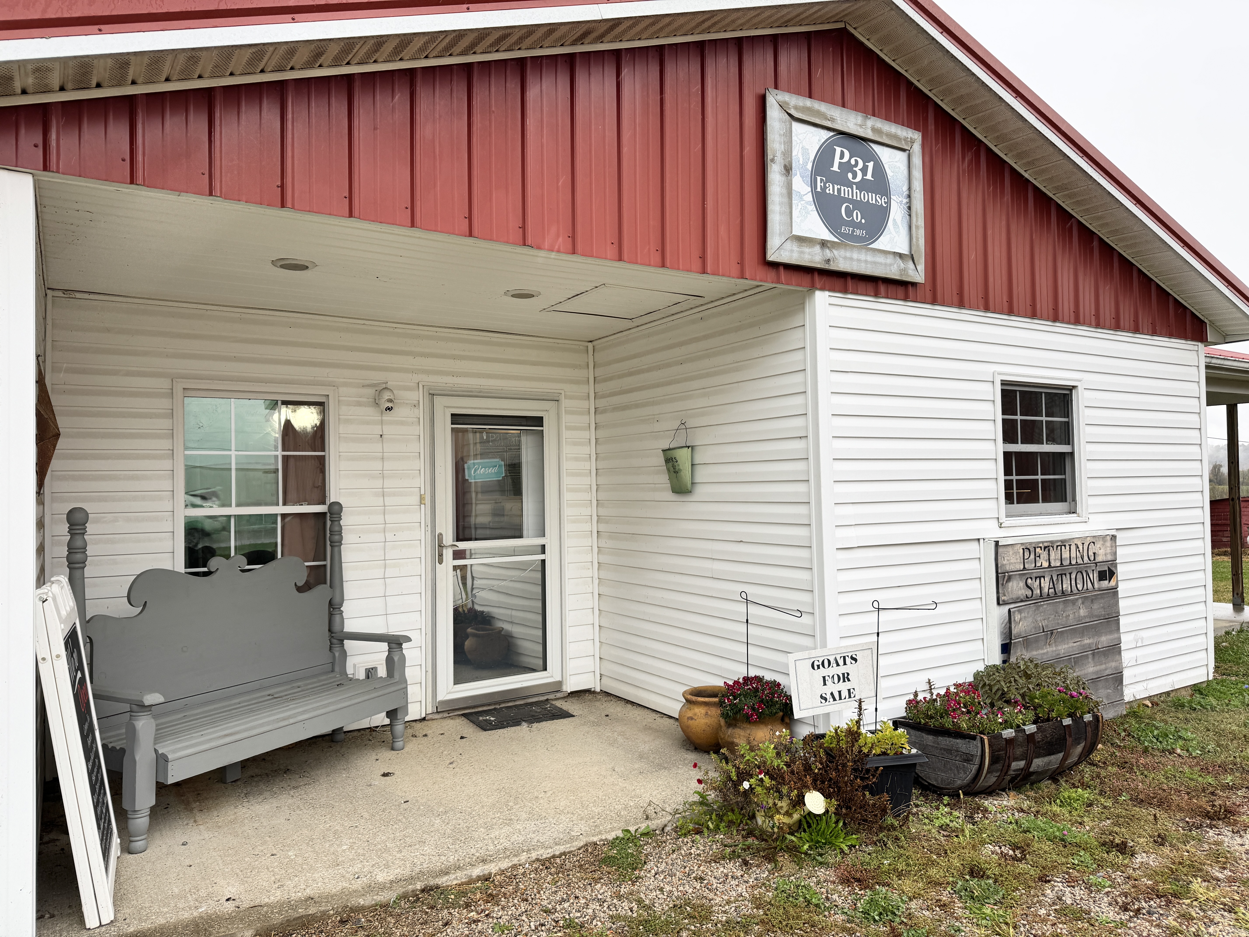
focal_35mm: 24
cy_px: 468
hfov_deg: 71.6
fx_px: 866
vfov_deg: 56.8
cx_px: 624
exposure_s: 1/230
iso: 64
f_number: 1.78
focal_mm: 6.76
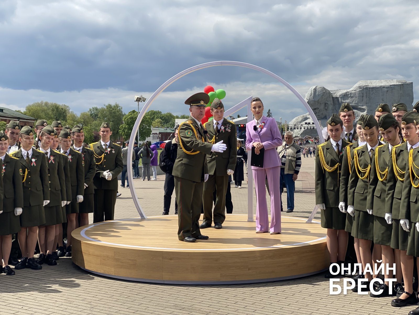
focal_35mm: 52
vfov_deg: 28.0
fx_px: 629
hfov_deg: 36.8
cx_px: 210
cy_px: 158
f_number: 2
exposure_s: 1/1776
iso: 20
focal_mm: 6
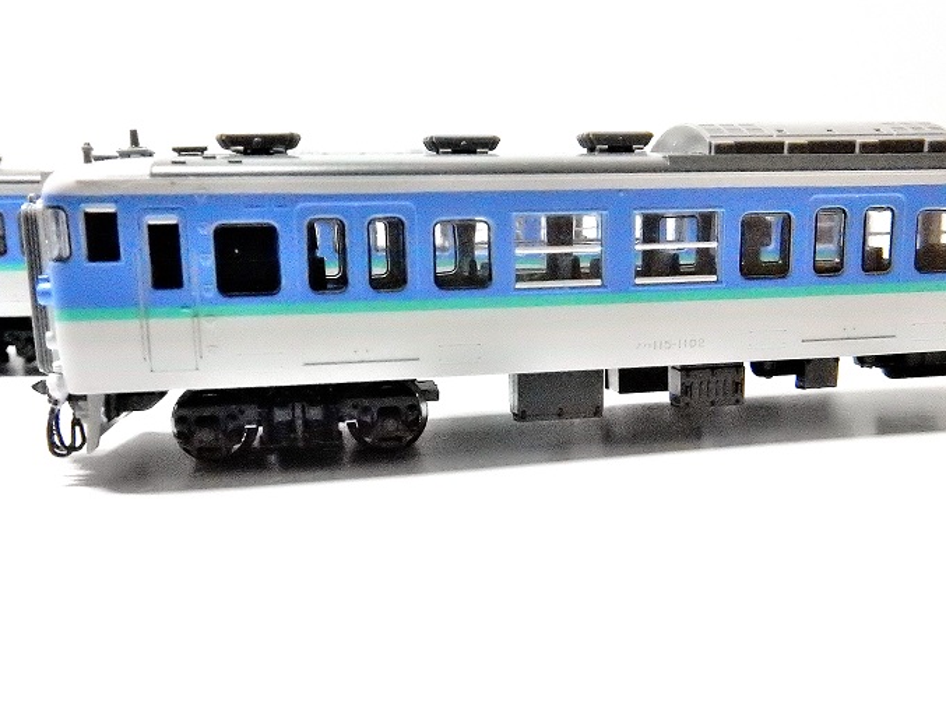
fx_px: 847
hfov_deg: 58.3
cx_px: 476
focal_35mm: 31
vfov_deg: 45.5
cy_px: 363
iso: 3200
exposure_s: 1/200
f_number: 4
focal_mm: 5.4
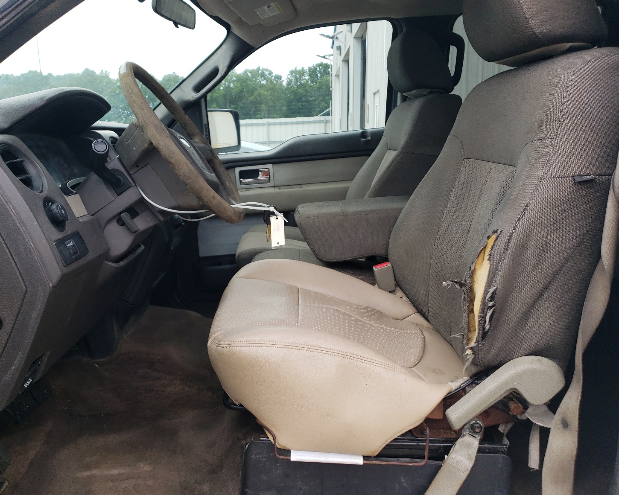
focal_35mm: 28
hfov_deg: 62.1
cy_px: 240
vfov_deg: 51.5
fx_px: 513
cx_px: 288
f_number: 1.5
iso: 50
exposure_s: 1/455
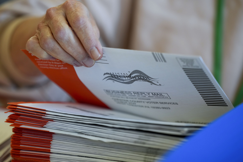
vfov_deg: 3.4
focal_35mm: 400
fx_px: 2700
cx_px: 122
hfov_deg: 5.2
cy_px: 81
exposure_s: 1/250
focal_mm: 400
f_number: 2.8
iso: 1250
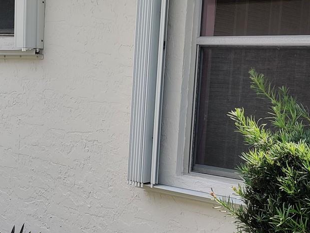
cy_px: 137
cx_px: 47
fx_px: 627
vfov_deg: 21.0
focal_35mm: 70
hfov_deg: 27.0
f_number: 1.65
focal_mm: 4.75
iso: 100
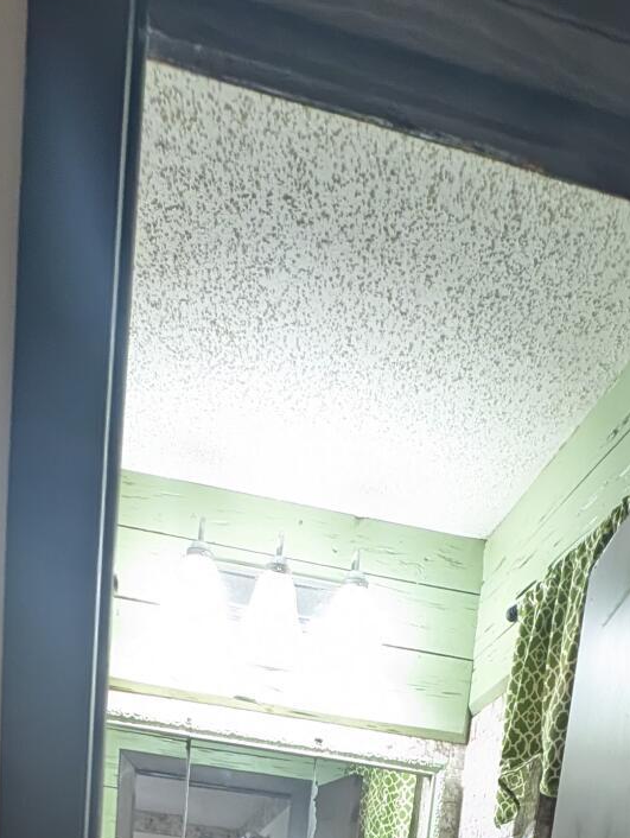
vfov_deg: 34.4
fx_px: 824
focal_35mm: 34
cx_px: 332
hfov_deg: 41.8
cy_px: 1130
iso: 443
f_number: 1.95
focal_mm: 2.23
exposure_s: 1/60
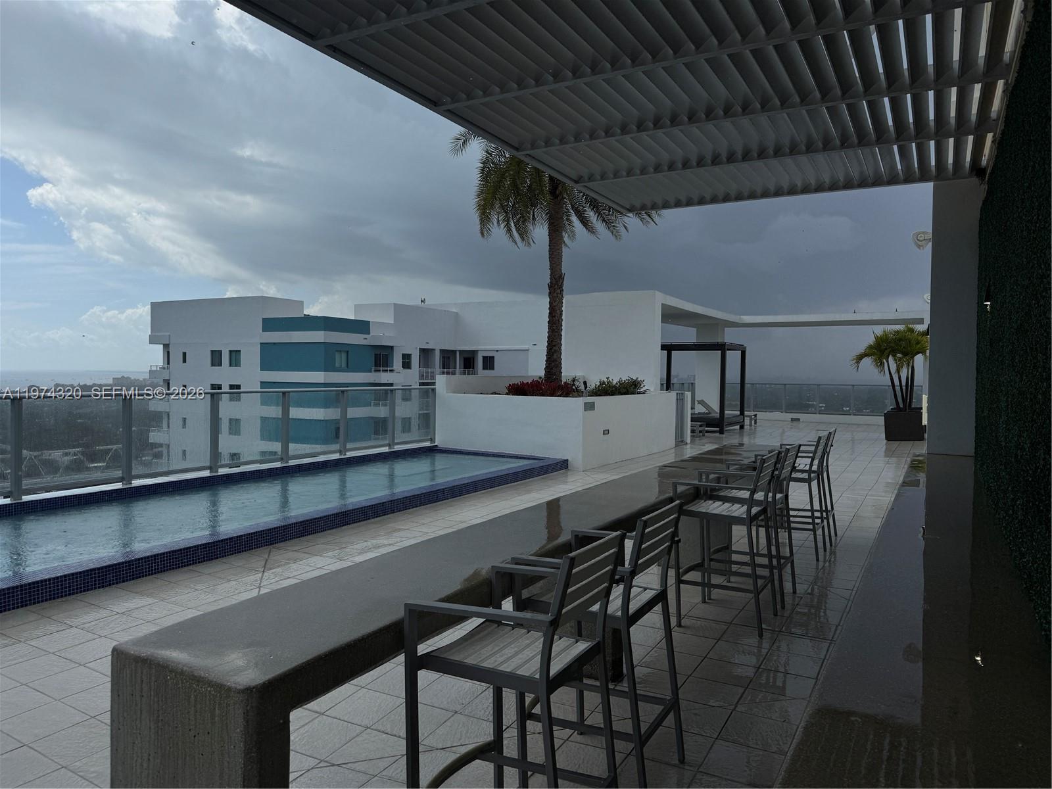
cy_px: 394
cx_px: 526
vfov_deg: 56.8
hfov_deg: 71.6
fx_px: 729
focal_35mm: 24
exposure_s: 1/12346
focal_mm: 6.76
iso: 80
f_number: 1.78
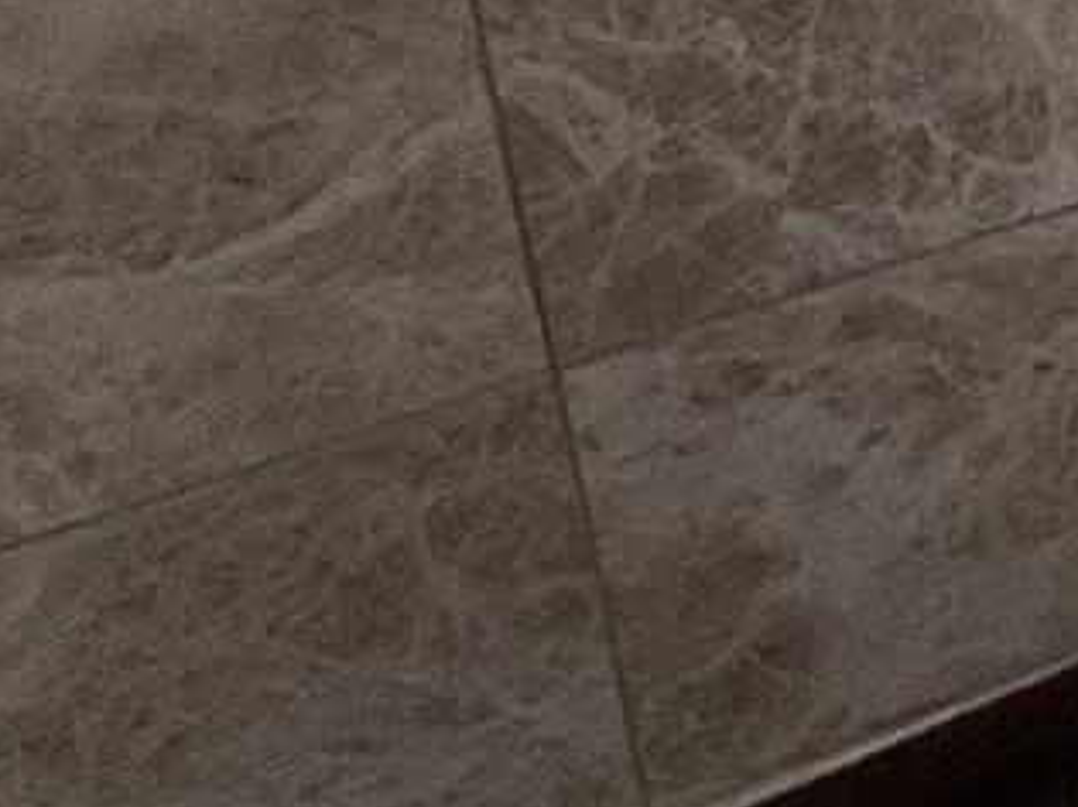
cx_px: 2923
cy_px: -1354
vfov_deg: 11.8
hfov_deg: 12.8
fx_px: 2833
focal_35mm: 91
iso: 125
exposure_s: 1/120
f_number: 2.2
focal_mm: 2.22
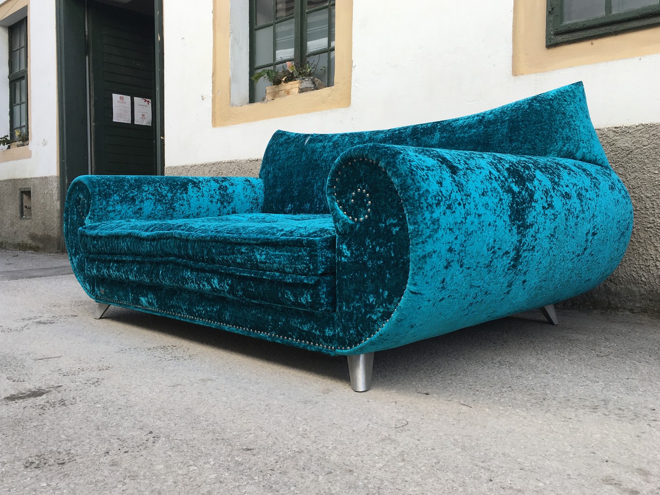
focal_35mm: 31
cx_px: 321
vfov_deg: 45.4
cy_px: 242
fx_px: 591
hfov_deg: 58.3
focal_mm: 4.15
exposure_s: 1/359
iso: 25
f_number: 2.2
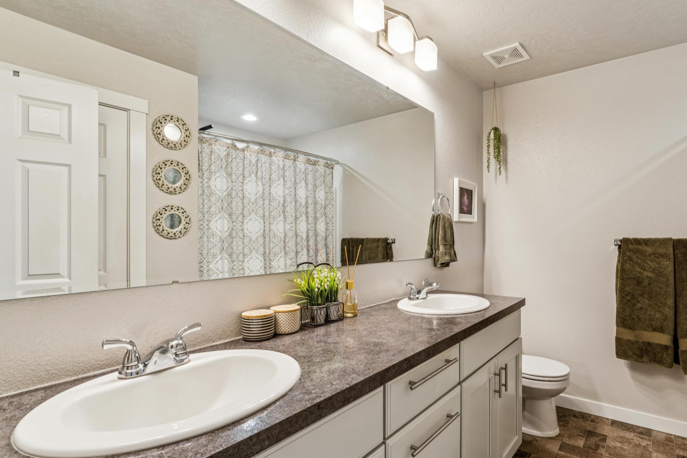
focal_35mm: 19
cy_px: 237
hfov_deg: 86.2
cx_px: 403
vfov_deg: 64.7
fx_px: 362
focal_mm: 15.8
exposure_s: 1/5
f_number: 13
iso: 400
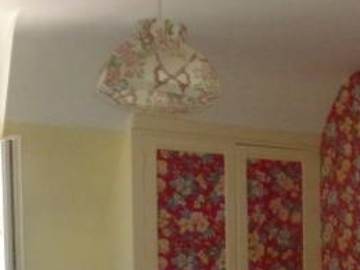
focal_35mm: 59
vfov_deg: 23.9
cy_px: 260
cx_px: 385
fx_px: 614
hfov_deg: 29.8
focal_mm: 4.3
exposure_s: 1/60
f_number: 3.3
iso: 640
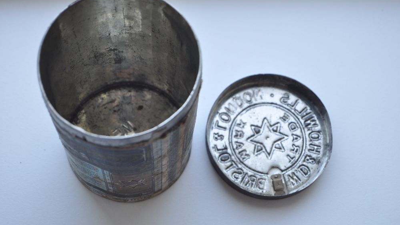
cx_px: 200
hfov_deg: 24.6
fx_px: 918
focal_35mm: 87
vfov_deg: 14.0
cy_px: 108
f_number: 5.6
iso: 400
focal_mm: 55
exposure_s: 1/80
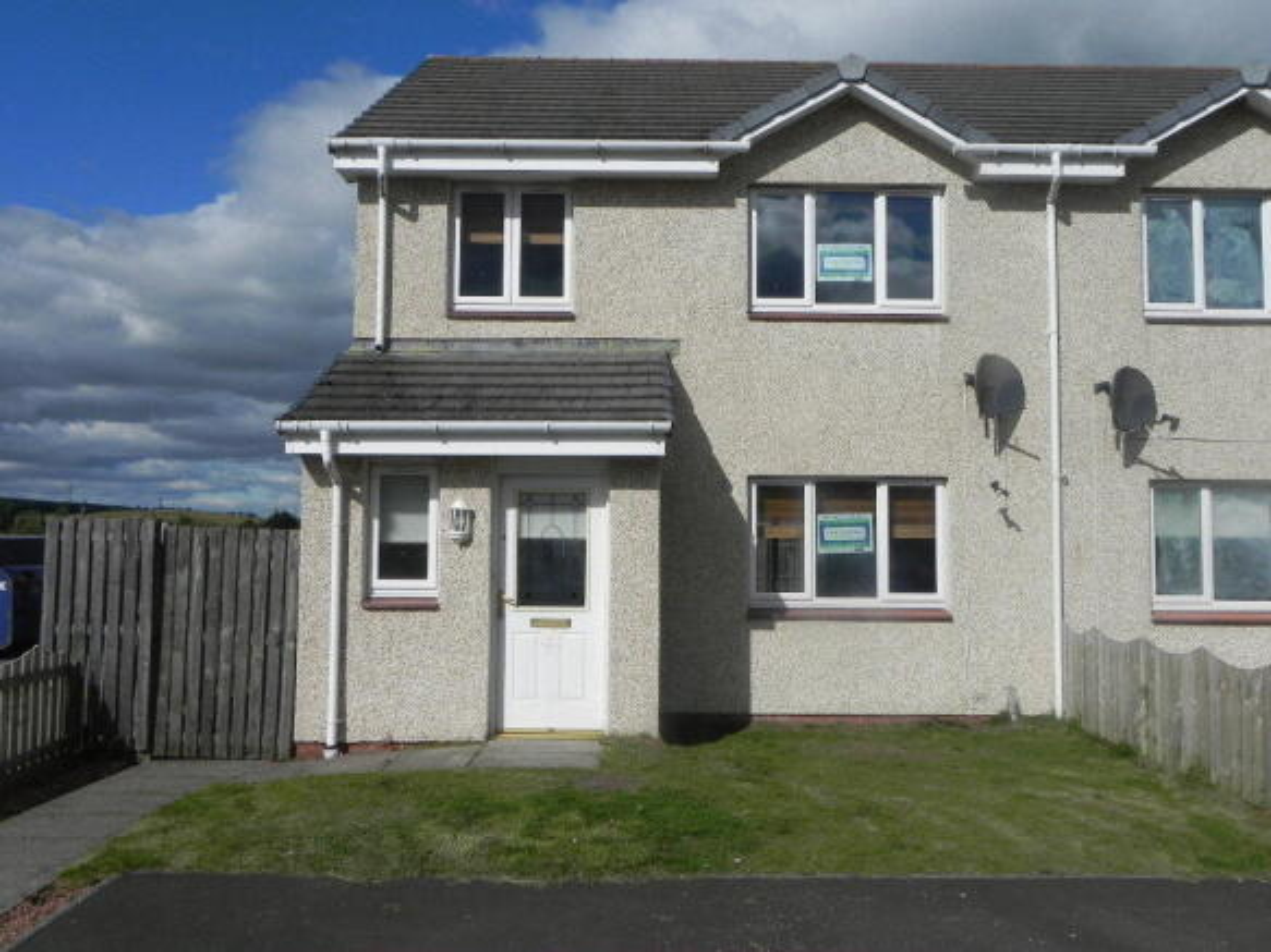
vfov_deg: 42.9
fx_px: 1211
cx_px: 636
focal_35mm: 33
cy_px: 476
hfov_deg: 55.4
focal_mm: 5.9
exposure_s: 1/839
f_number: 8
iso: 160
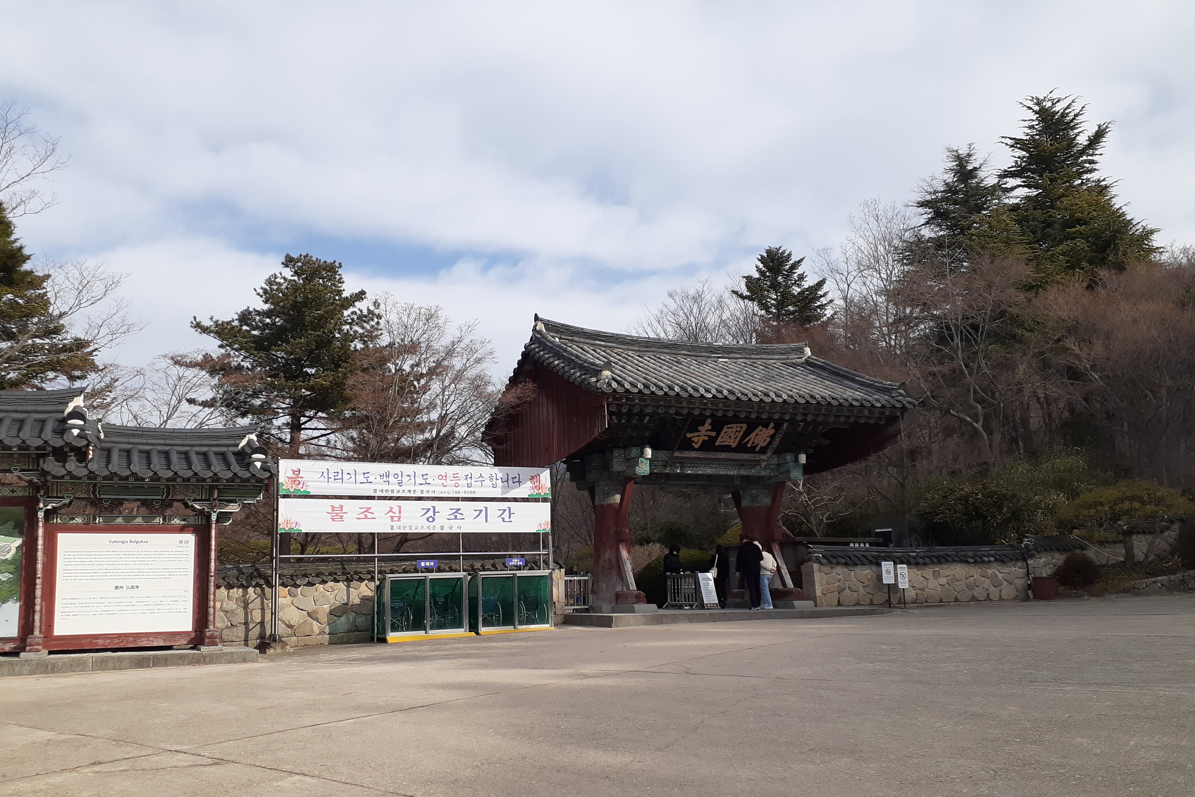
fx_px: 963
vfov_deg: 44.9
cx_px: 582
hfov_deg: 63.6
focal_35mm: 29
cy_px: 450
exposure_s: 1/1348
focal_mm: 3.6
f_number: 1.9
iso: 40
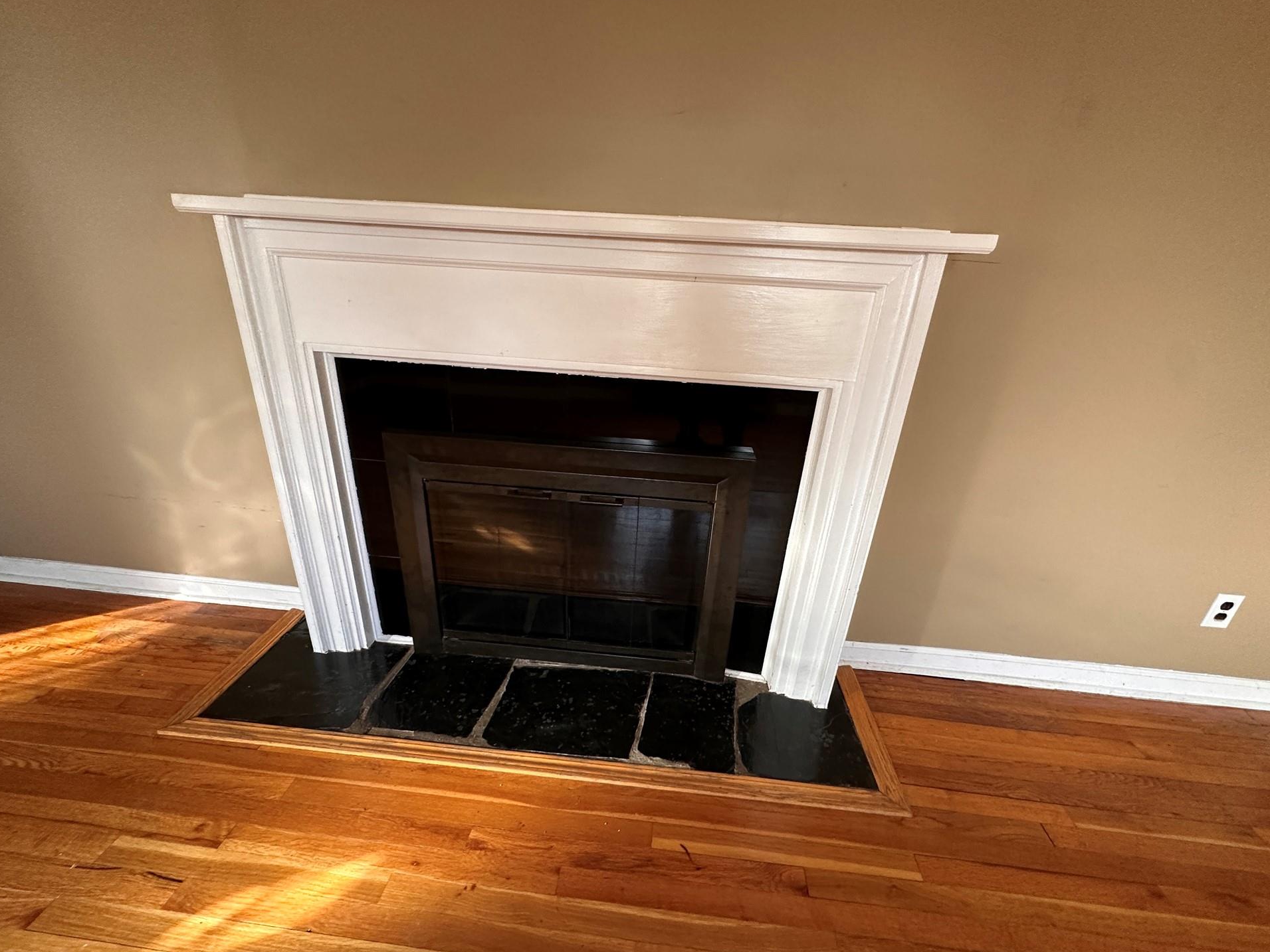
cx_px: 632
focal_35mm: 15
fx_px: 550
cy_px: 489
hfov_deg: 98.2
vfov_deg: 81.7
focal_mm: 2.22
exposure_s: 1/99
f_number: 2.2
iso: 250
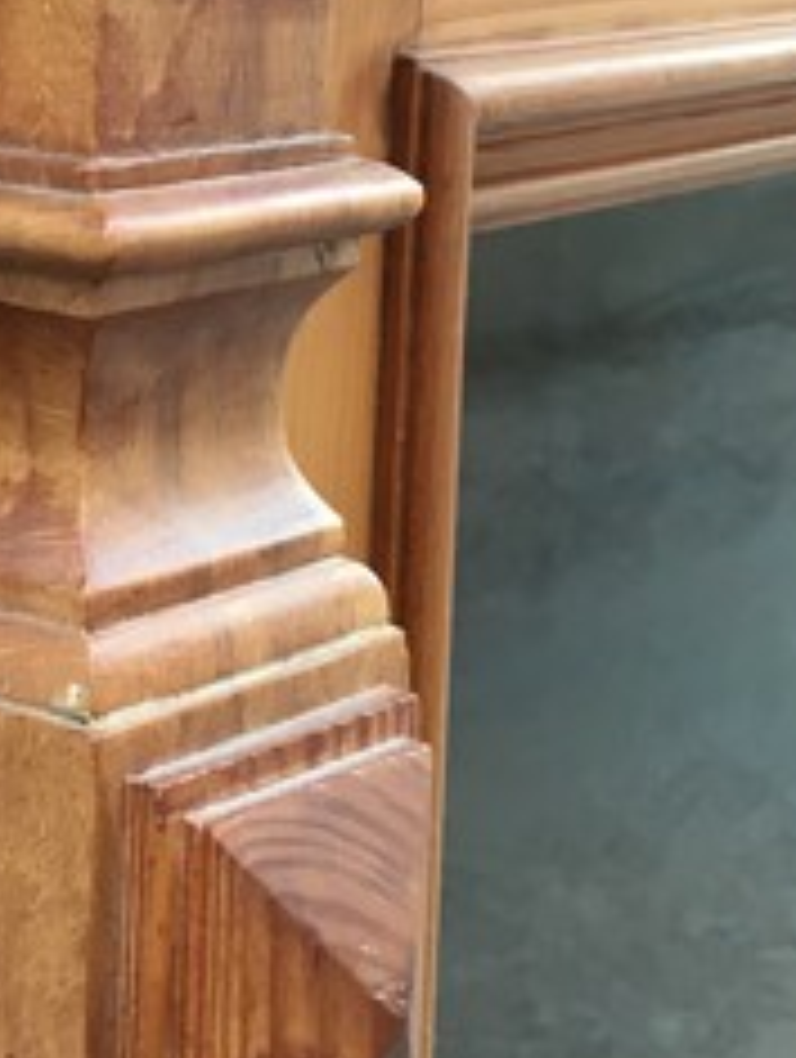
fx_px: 3516
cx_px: -225
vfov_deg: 16.7
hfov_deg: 12.5
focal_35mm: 115
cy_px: -52
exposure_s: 1/33
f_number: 2.2
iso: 25
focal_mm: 4.15
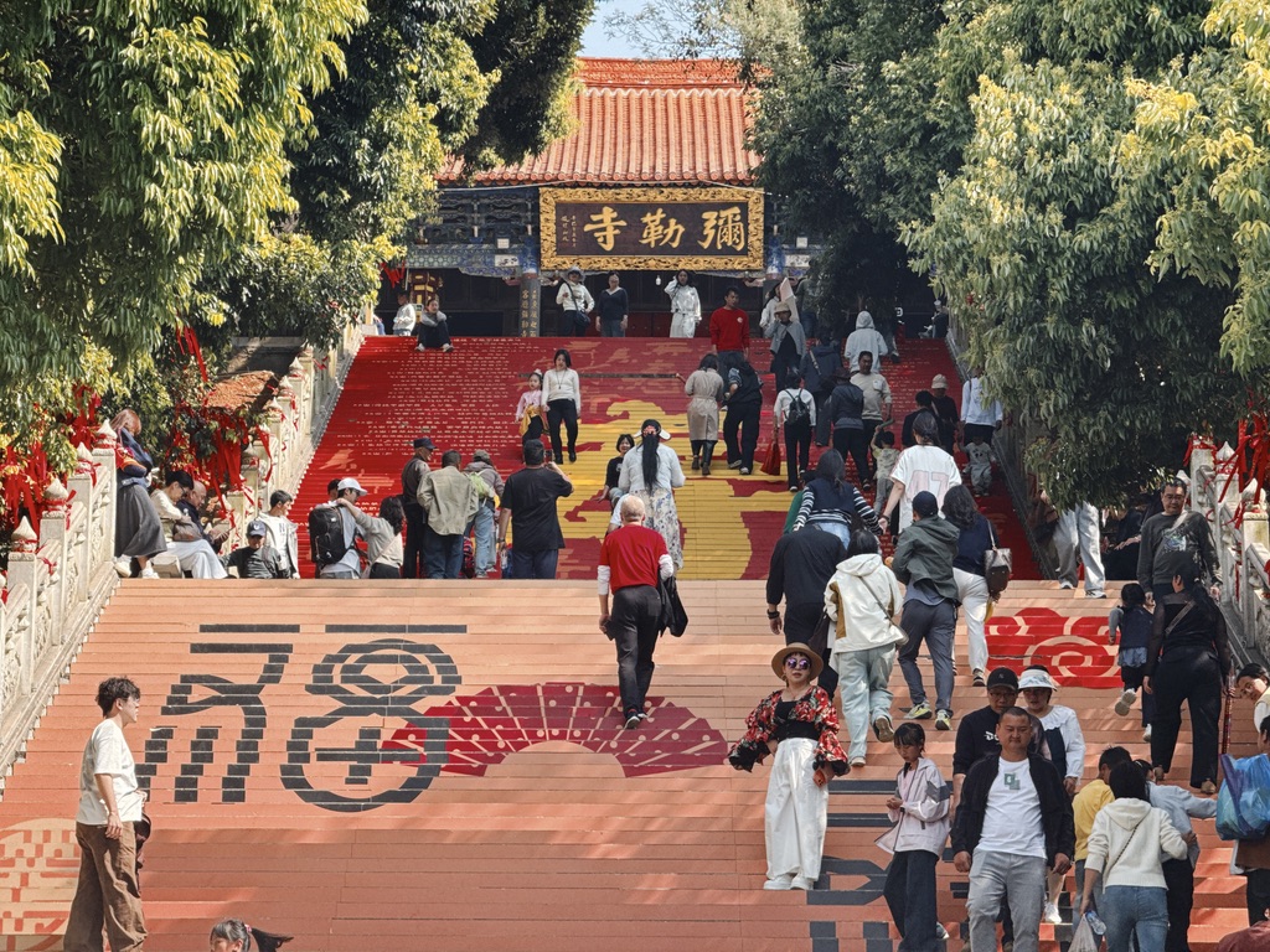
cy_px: 476
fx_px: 4403
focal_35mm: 120
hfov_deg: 16.4
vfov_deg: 12.3
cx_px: 635
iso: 40
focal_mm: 15.66
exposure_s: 1/275
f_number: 2.8
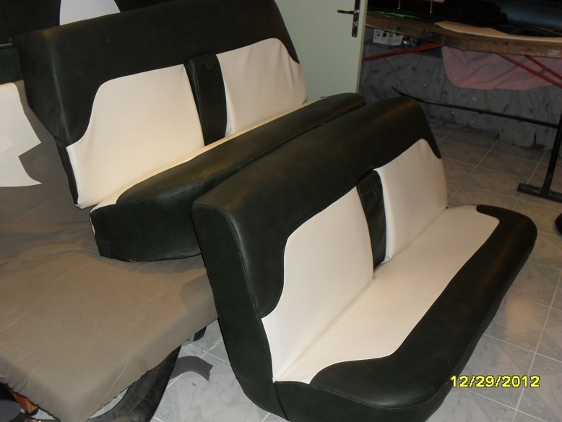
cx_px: 281
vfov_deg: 40.7
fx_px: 568
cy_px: 211
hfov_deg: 52.6
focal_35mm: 35
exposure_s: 1/45
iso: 200
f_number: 3.2
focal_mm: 6.3
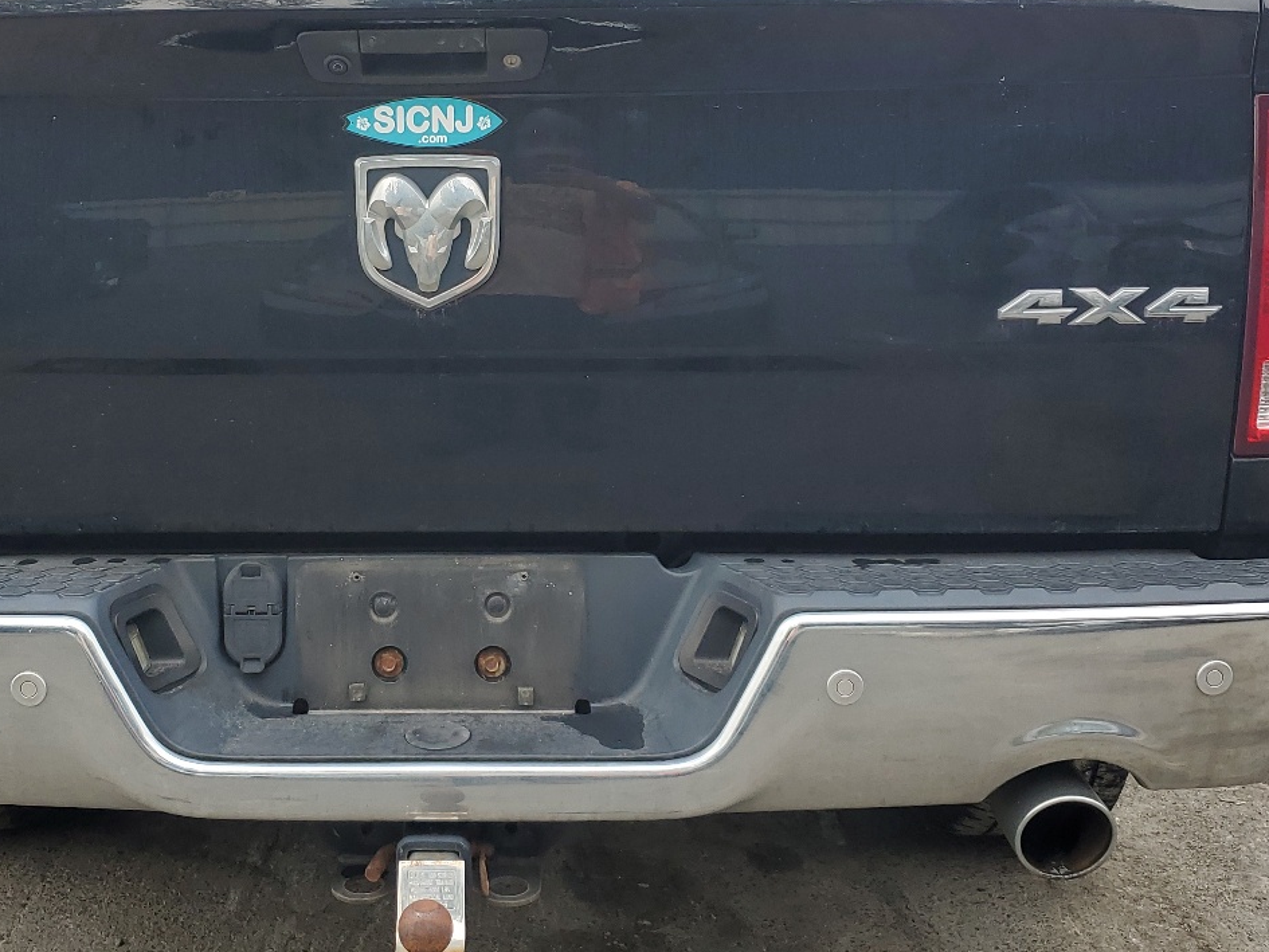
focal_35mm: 44
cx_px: 497
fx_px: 1613
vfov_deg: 32.8
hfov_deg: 42.7
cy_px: 385
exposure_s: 1/455
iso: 50
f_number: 1.5
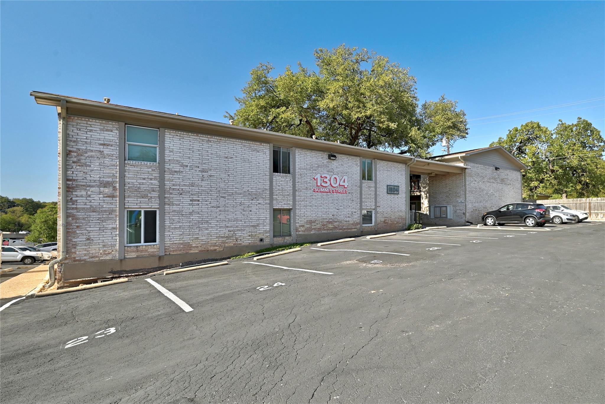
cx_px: 302
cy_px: 202
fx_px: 235
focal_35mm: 14
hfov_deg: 104.3
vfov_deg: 81.2
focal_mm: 14
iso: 400
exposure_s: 1/200
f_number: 10
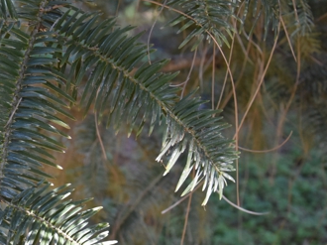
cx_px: 13
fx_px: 793
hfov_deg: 22.5
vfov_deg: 17.5
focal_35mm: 84
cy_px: 178
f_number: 5
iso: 800
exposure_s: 1/100
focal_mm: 24
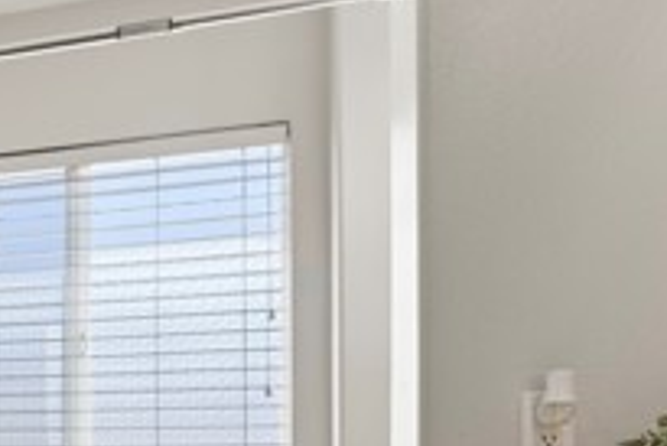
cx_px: -166
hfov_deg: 31.8
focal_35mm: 50
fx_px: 927
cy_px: 529
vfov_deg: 24.6
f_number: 8
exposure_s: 1/60
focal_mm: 16
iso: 100
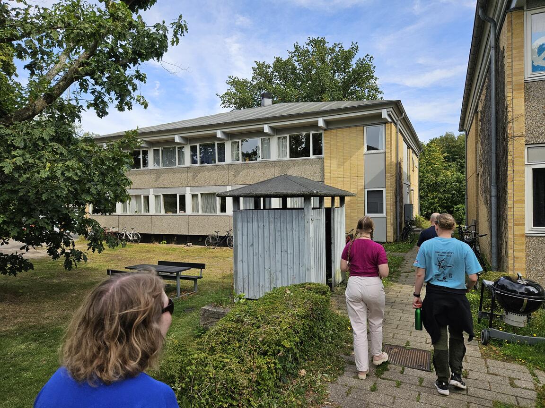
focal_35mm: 23
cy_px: 204
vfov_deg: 58.9
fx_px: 362
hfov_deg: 73.9
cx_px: 272
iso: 50
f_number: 1.8
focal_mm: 5.4
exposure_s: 1/2000
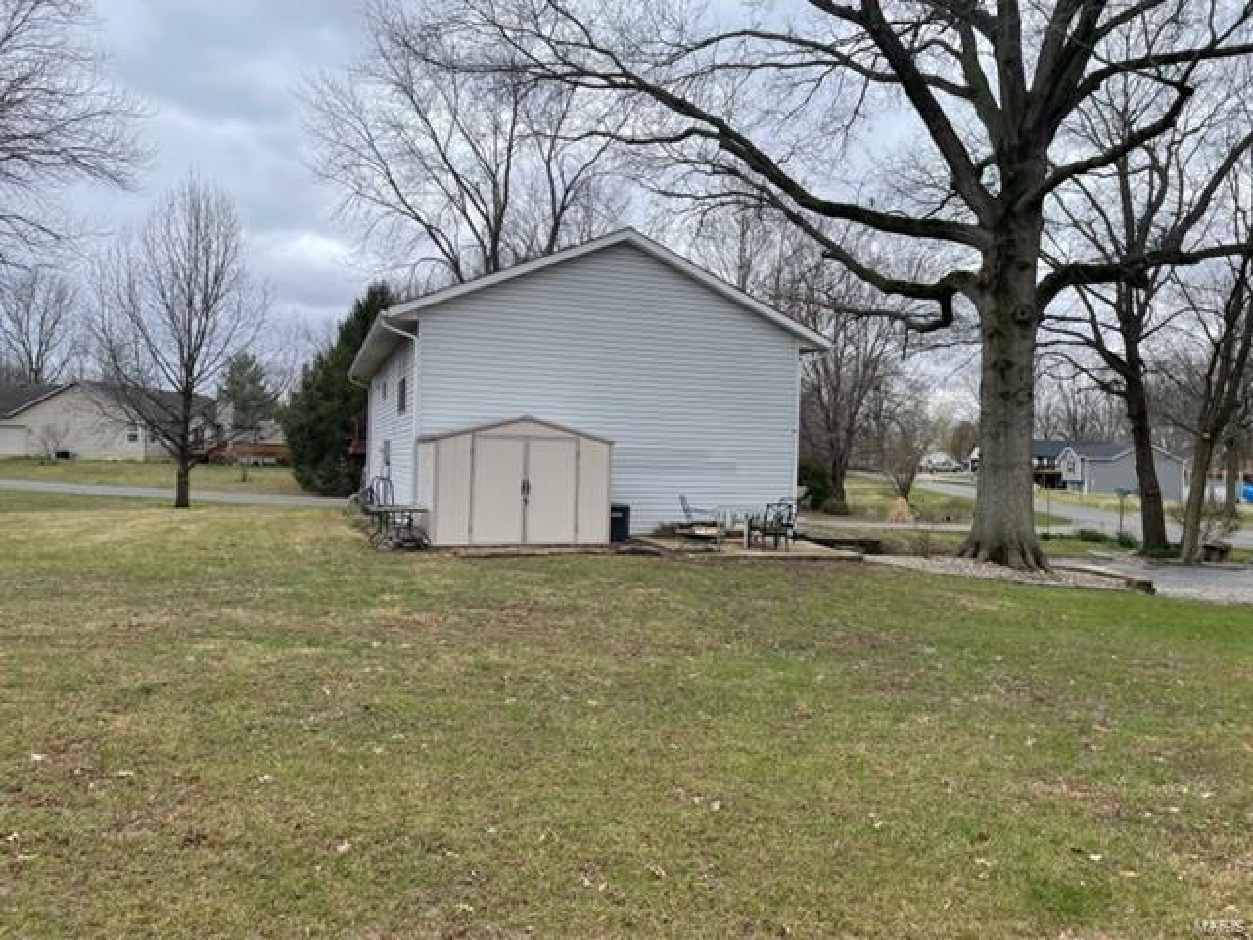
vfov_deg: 53.1
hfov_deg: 67.3
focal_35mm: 26
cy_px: 470
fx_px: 941
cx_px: 626
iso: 32
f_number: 1.6
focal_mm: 4.2
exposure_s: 1/779
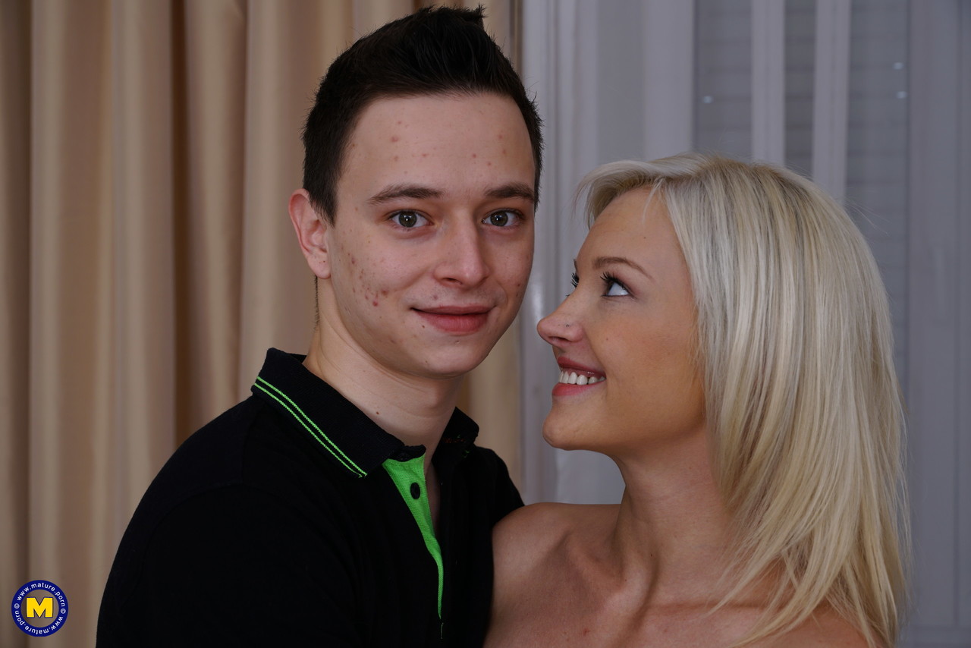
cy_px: 324
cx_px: 486
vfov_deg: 21.6
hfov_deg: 31.9
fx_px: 1700
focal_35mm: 63
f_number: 7.1
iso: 125
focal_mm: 63
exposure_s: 1/100
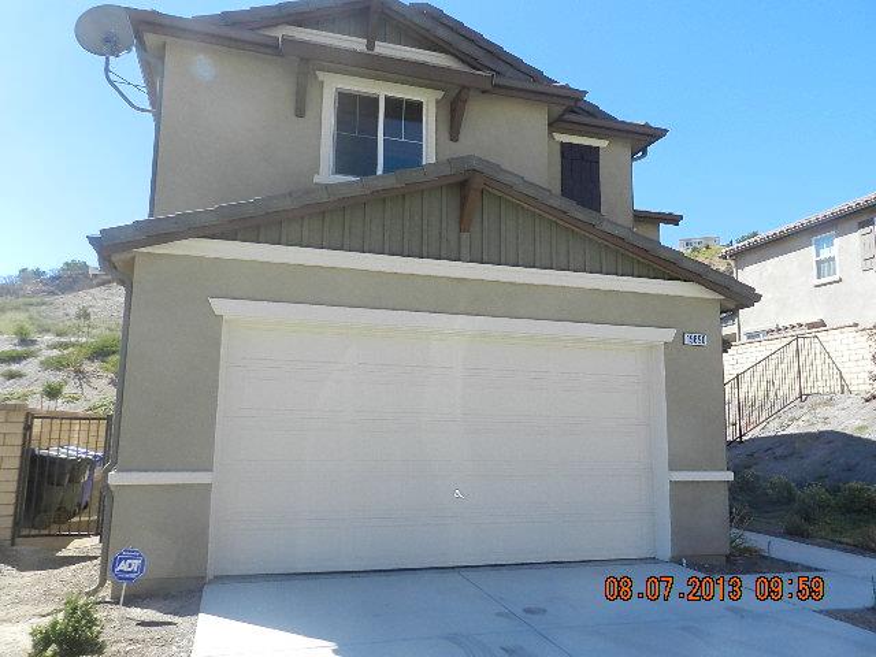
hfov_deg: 69.4
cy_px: 328
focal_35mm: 25
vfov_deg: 54.9
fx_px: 633
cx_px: 438
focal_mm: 4.5
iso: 160
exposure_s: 1/800
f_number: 3.5
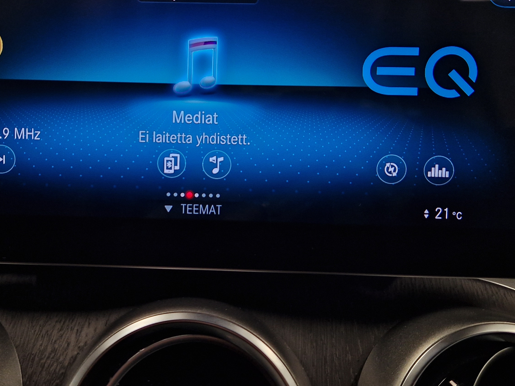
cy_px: 145
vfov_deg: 35.0
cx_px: 201
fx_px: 610
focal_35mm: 41
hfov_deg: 45.5
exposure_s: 1/100
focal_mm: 5.4
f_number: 1.8
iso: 160
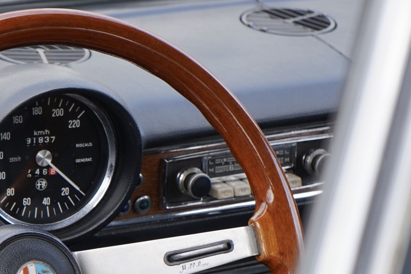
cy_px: 248
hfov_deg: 11.6
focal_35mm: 176
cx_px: 90
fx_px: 2009
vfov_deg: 7.8
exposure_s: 1/160
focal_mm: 70
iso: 200
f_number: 5.6
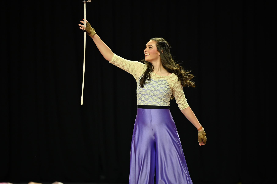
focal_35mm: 200
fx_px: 1538
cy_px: 92
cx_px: 138
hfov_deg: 10.3
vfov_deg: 6.9
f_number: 2.8
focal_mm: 200
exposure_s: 1/1000
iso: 1600
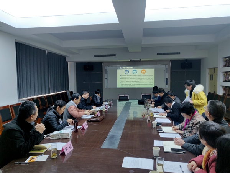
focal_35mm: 25
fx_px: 166
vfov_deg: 54.9
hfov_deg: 69.4
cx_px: 115
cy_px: 86
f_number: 1.7
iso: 125
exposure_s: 1/50
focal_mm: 4.25
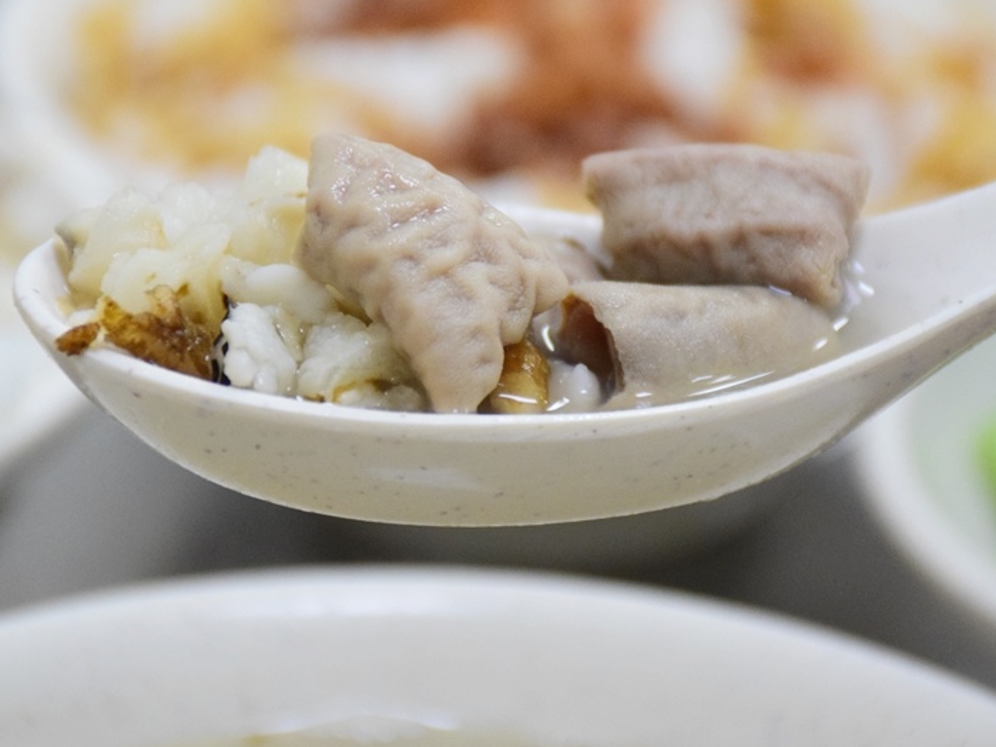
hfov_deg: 9.1
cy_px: 282
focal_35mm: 217
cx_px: 496
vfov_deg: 6.9
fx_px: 6234
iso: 3200
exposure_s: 1/160
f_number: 5.6
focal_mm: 105
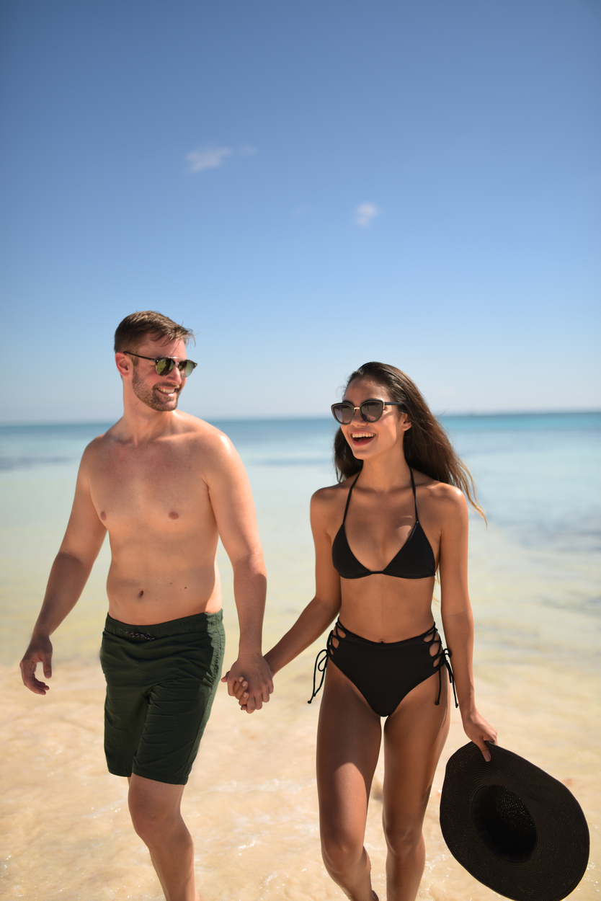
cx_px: 300
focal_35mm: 35
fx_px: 876
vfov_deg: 54.4
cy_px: 450
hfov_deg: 37.9
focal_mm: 35
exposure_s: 1/3200
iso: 40
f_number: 1.6
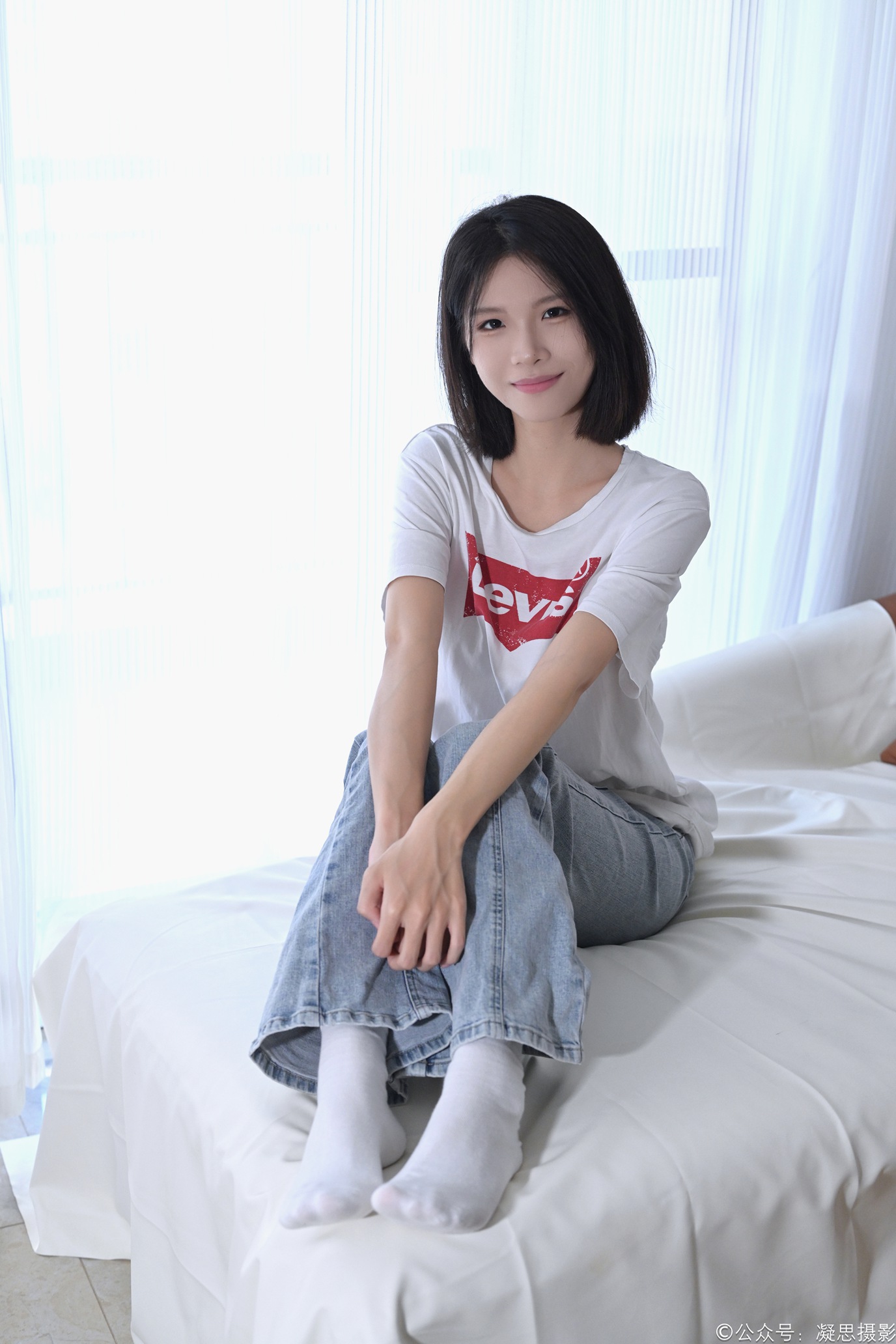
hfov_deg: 27.0
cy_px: 672
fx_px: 1867
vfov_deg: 39.6
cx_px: 448
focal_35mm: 50
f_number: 3.5
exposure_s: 1/100
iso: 2000
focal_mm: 50
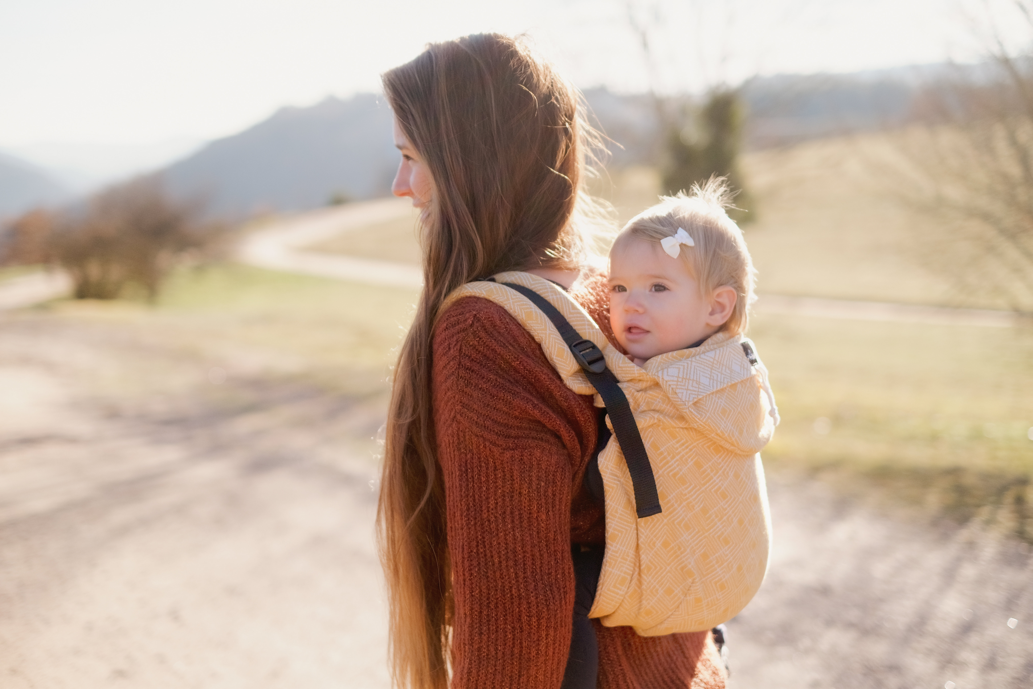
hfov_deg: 37.5
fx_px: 1521
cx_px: 516
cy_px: 344
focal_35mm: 53
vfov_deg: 25.5
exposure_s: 1/5000
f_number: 1.8
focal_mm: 35
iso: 200
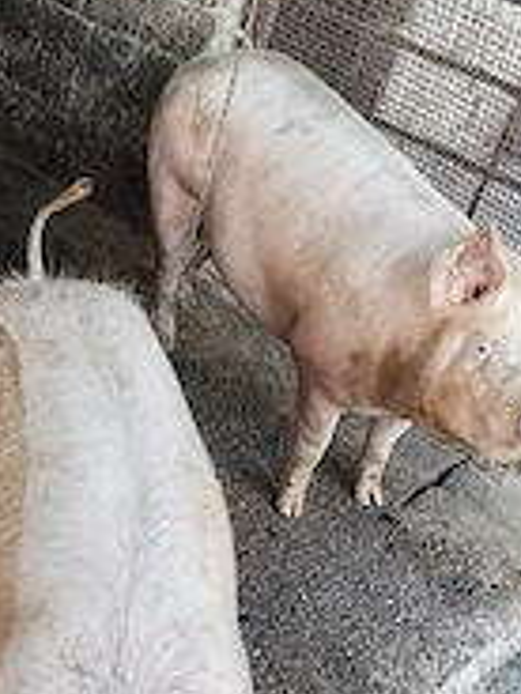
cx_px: 45
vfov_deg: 37.0
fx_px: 1003
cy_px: 547
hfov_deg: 28.0
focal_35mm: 50
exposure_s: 1/50
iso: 125
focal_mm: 1.96
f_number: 2.2
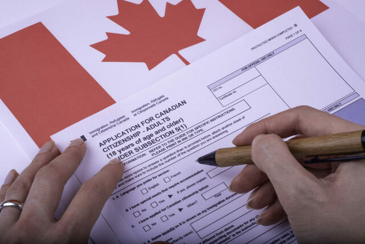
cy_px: 122
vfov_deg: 22.6
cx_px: 182
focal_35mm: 60
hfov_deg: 33.4
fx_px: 608
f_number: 32
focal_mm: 60
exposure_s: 1/200
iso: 100
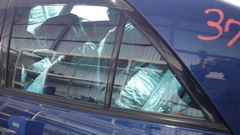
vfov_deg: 40.1
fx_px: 185
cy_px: 61
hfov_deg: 66.1
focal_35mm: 29
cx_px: 116
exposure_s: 1/50
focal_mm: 4.5
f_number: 2
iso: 200
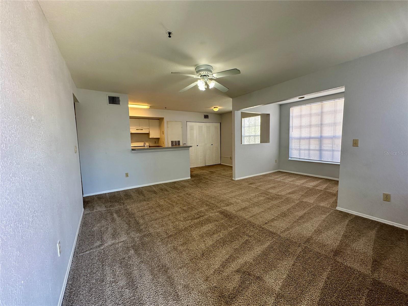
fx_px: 165
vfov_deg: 85.7
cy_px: 153
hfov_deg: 102.1
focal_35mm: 14
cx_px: 204
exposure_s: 1/120
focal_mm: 2.22
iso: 160
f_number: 2.2
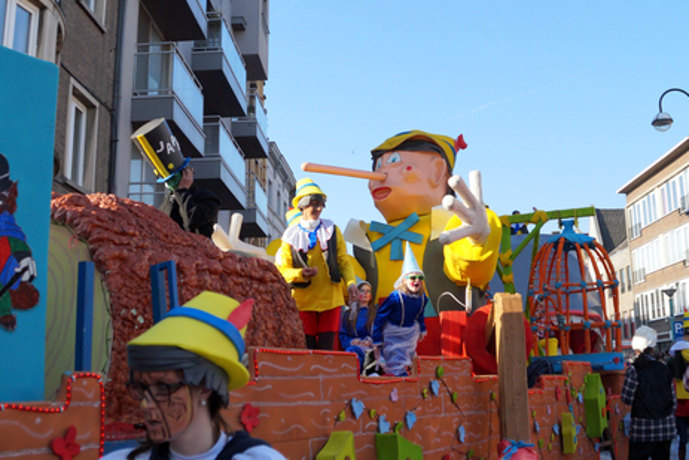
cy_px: 243
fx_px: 670
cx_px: 351
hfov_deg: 54.4
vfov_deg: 37.9
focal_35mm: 35
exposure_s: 1/2000
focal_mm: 18
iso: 500
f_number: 4
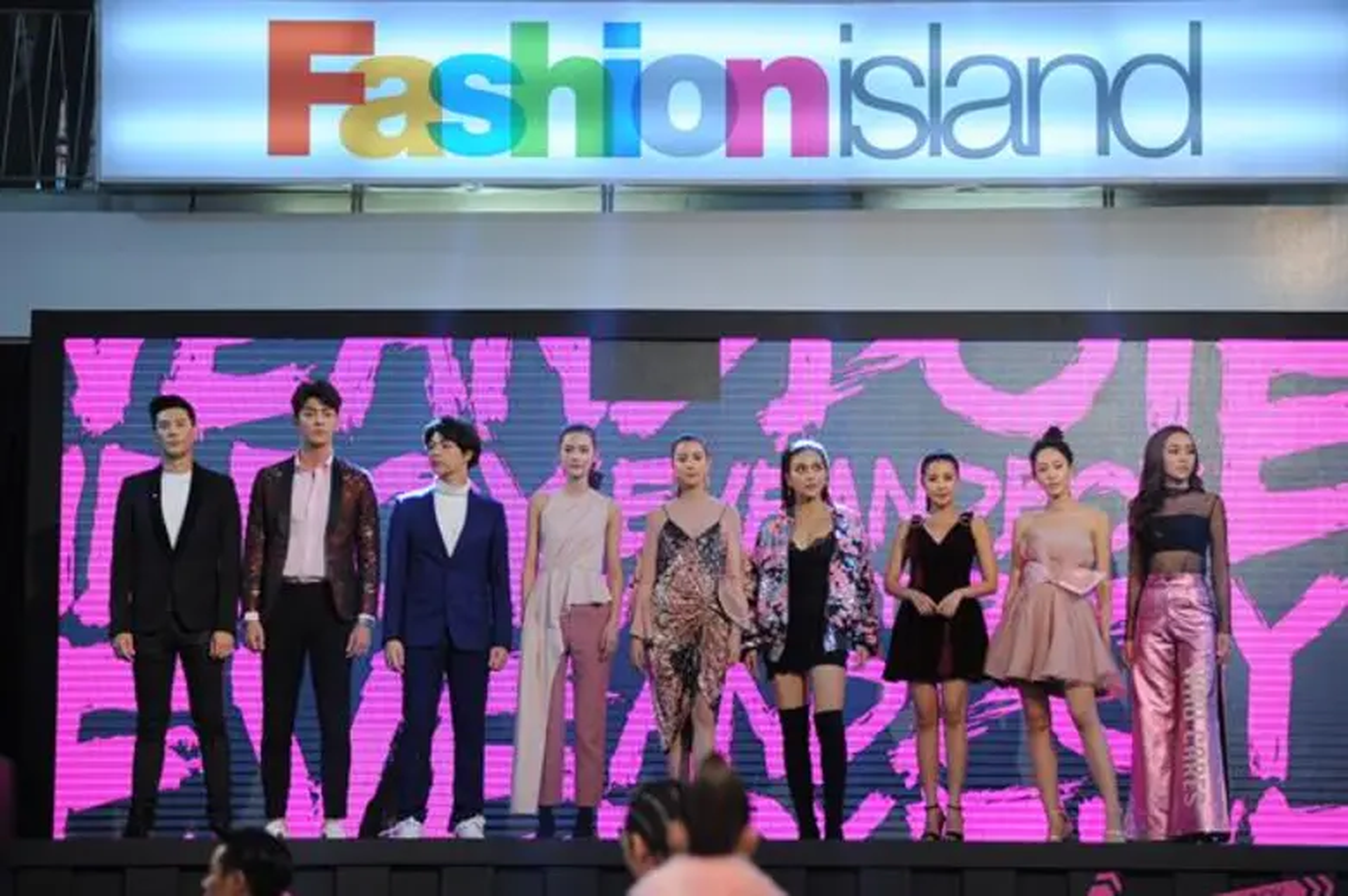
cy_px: 448
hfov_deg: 16.4
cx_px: 674
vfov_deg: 11.0
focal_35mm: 125
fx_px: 4677
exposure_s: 1/500
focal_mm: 125
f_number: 2.8
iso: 1600
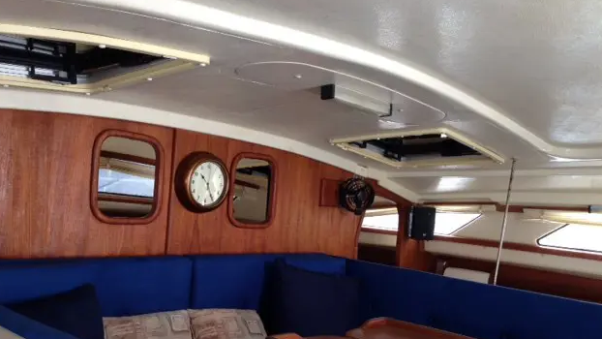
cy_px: 212
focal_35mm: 37
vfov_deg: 31.9
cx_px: 295
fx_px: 591
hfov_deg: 54.0
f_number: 2.4
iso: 50
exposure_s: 1/40
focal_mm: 4.12
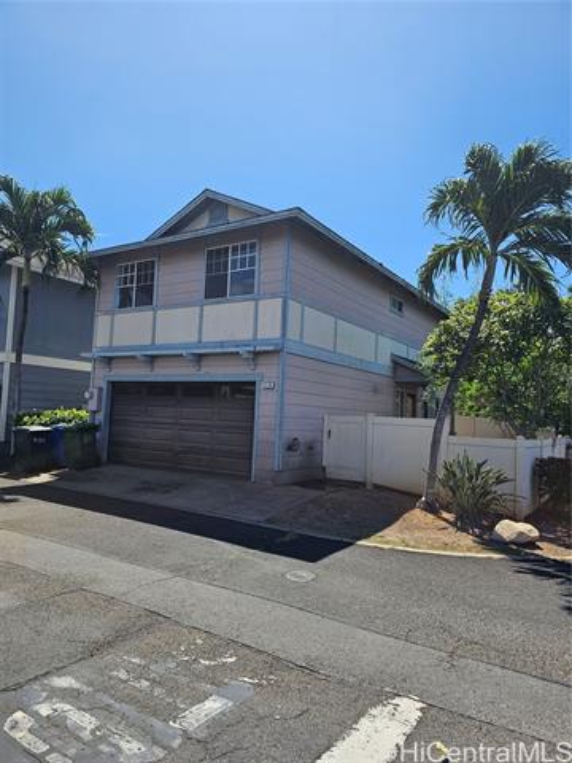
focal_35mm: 23
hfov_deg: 58.9
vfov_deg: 73.9
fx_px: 507
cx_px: 286
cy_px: 382
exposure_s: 1/1276
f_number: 1.7
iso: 20
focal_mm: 6.3
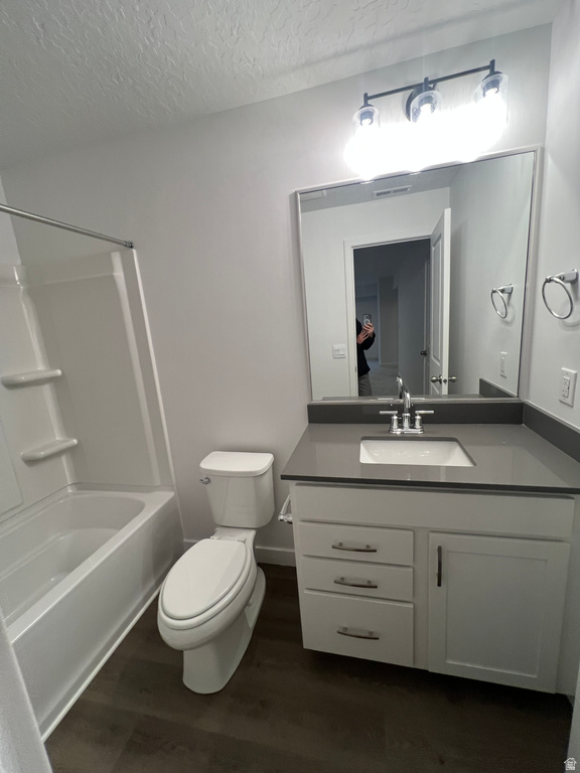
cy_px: 386
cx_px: 290
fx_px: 290
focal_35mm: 13
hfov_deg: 89.9
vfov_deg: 106.2
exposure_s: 1/120
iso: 200
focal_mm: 1.57
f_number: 1.8
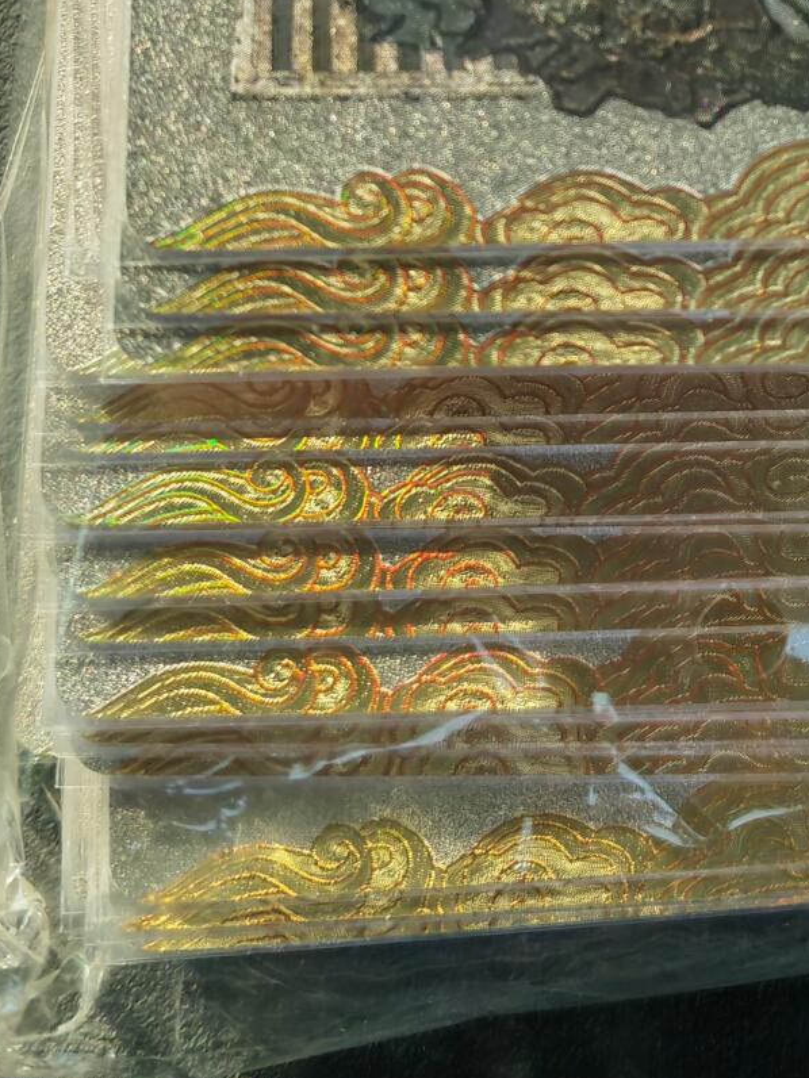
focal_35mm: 61
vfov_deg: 28.7
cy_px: -108
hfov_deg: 23.9
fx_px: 1900
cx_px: 537
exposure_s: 1/100
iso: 160
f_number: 1.8
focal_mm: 5.53
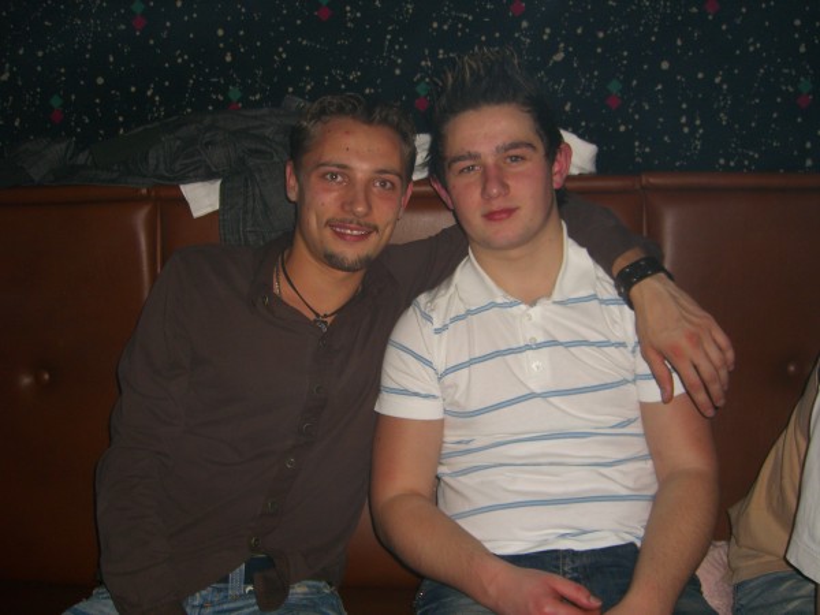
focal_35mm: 38
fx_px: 900
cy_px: 308
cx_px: 410
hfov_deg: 49.0
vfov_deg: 37.7
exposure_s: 1/60
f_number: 2.8
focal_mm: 7.9
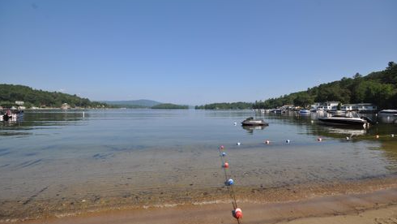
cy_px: 111
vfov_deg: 67.1
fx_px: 168
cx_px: 199
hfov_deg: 99.4
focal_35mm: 16
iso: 200
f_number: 9
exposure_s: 1/320
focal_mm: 10
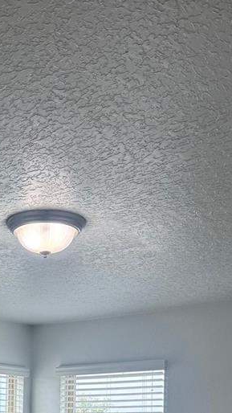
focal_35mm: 61
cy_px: 438
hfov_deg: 19.3
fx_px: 667
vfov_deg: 31.1
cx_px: 16
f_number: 1.78
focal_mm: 6.76
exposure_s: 1/238
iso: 125
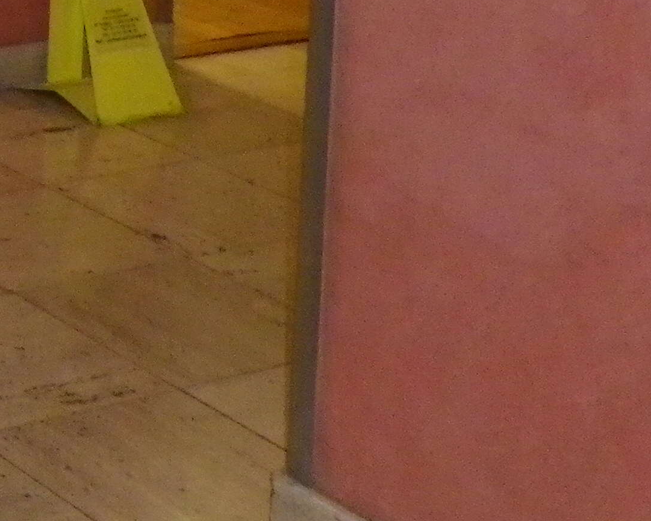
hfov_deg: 15.5
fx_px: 2004
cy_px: -289
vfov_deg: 13.8
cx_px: -560
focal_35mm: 104
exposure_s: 1/50
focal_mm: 4.5
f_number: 3.5
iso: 400
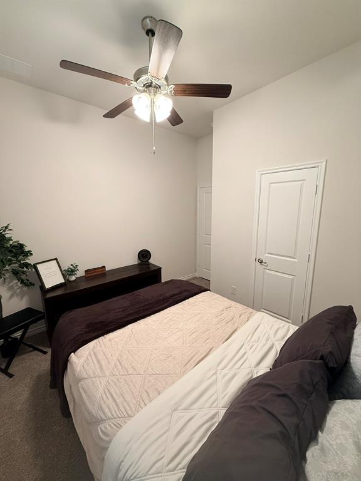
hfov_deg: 85.7
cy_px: 240
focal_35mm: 14
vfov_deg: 102.1
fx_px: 195
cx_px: 180
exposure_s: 1/60
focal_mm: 2.22
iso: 200
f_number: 2.2
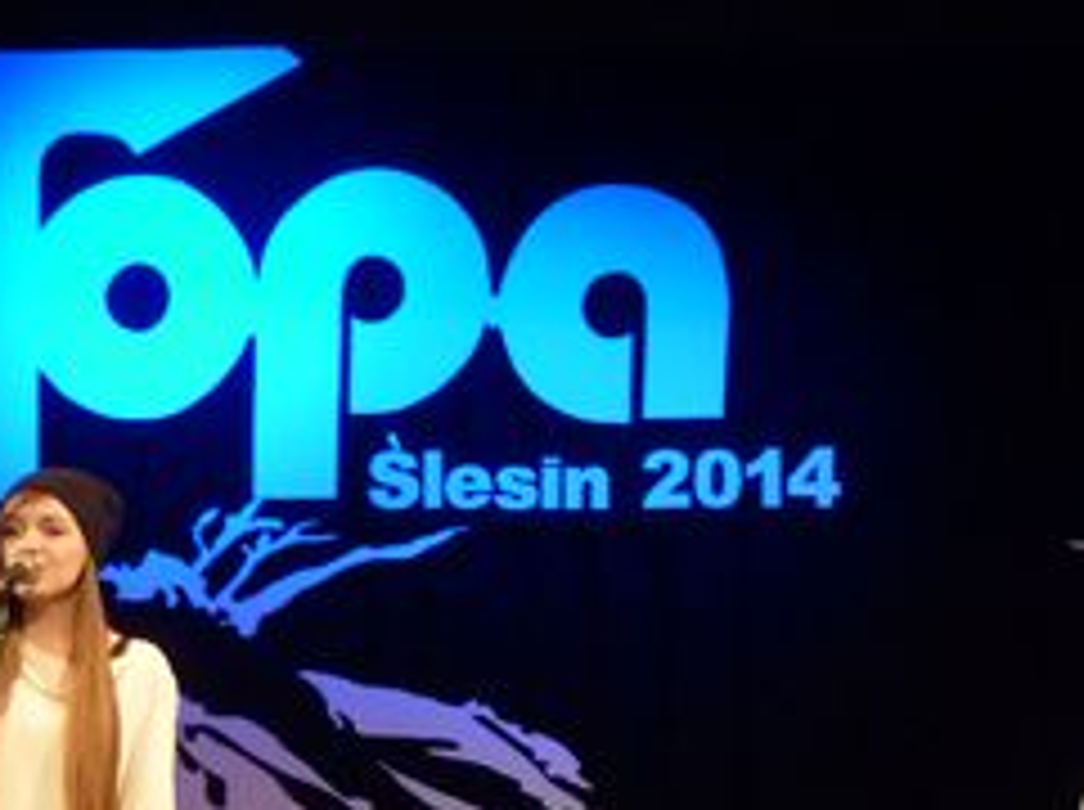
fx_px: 9068
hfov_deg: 6.8
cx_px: 292
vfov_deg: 5.1
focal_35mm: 290
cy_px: 680
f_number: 3.6
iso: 400
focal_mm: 19.4
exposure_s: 1/25
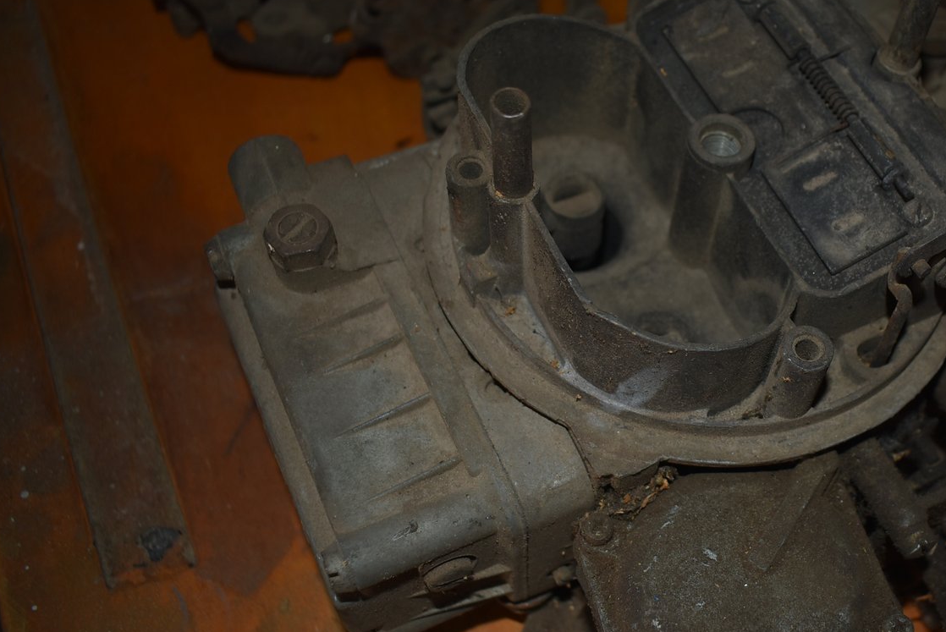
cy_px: 364
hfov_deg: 46.2
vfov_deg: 32.6
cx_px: 668
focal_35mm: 41
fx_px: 1078
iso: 180
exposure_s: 1/60
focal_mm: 18
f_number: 3.5
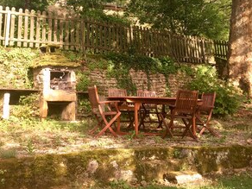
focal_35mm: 50
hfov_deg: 37.9
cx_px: 91
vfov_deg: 28.3
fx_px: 364
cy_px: 30
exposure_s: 1/153
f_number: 2.2
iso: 25
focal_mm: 4.15
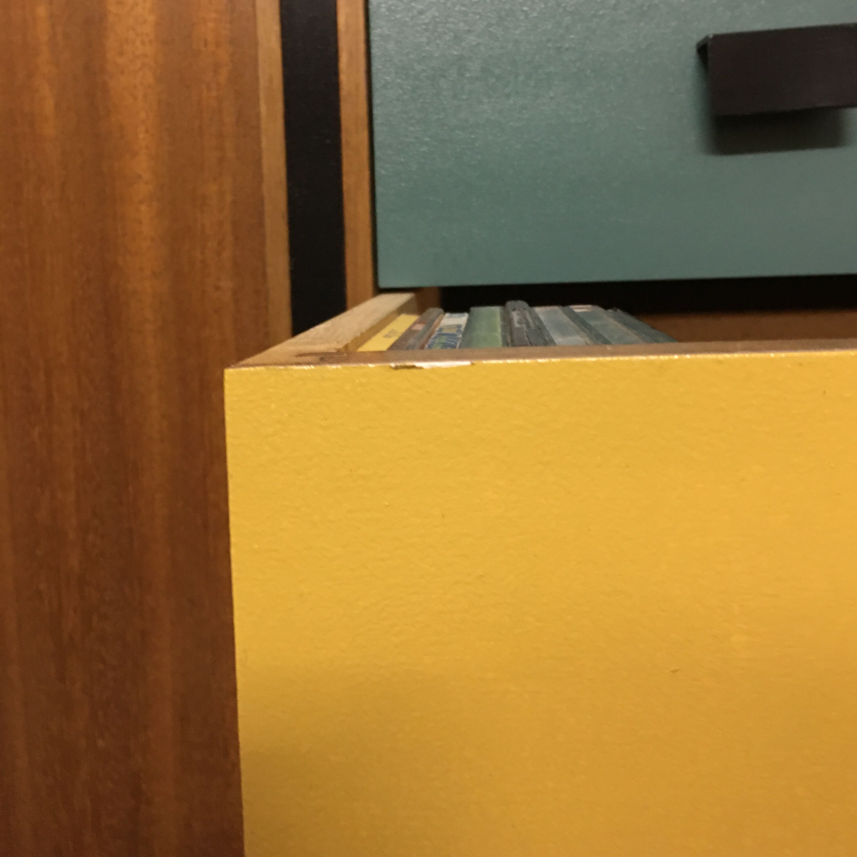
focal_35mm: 35
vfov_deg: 46.7
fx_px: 980
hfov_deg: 47.2
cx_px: 436
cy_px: 313
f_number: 2.2
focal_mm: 4.15
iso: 100
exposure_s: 1/4
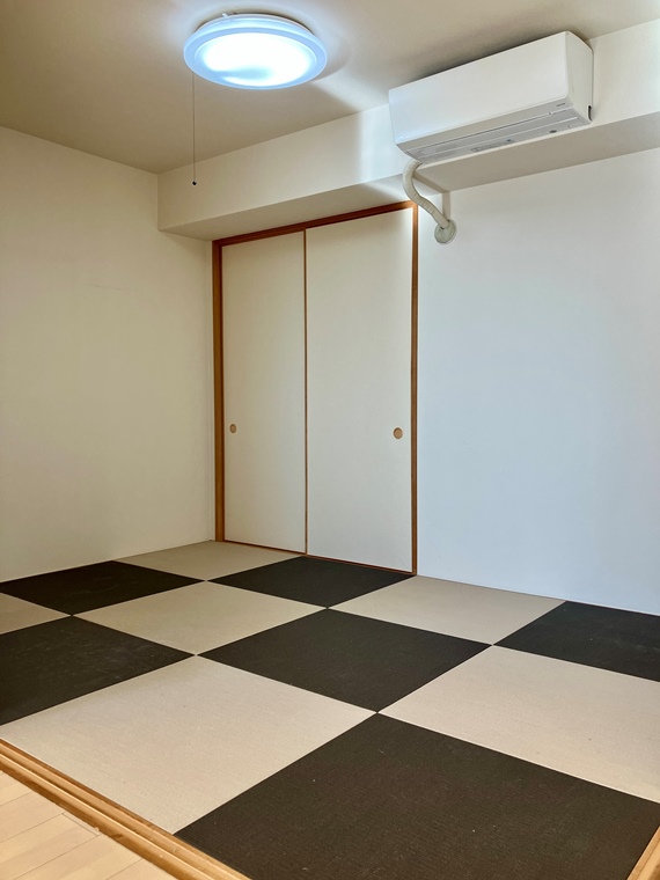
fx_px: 712
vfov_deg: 63.4
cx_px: 330
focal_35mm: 28
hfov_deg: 49.7
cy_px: 440
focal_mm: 3.99
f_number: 1.8
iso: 32
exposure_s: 1/100
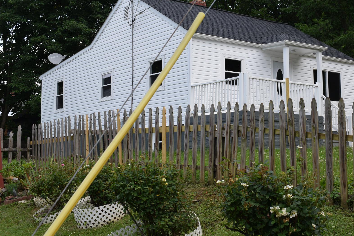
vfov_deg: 23.9
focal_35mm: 57
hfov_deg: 35.1
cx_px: 220
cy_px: 99
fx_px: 557
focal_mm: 29
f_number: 8
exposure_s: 1/250
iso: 220
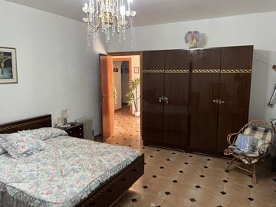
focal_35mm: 26
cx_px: 138
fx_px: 207
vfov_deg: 53.1
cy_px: 104
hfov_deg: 67.3
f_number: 1.6
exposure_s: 1/50
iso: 320
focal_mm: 5.1
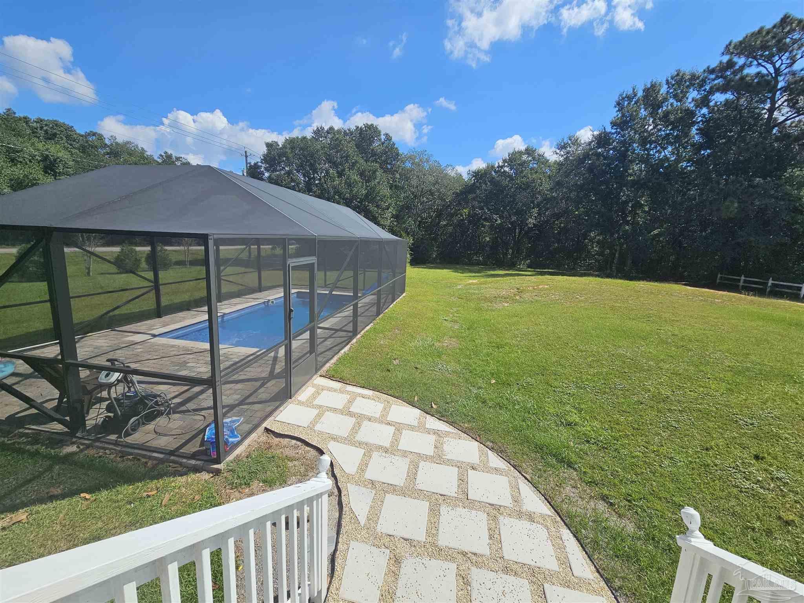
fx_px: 302
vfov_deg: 89.9
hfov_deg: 106.2
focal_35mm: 13
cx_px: 402
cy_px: 302
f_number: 2.2
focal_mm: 2.2
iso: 50
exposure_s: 1/3001
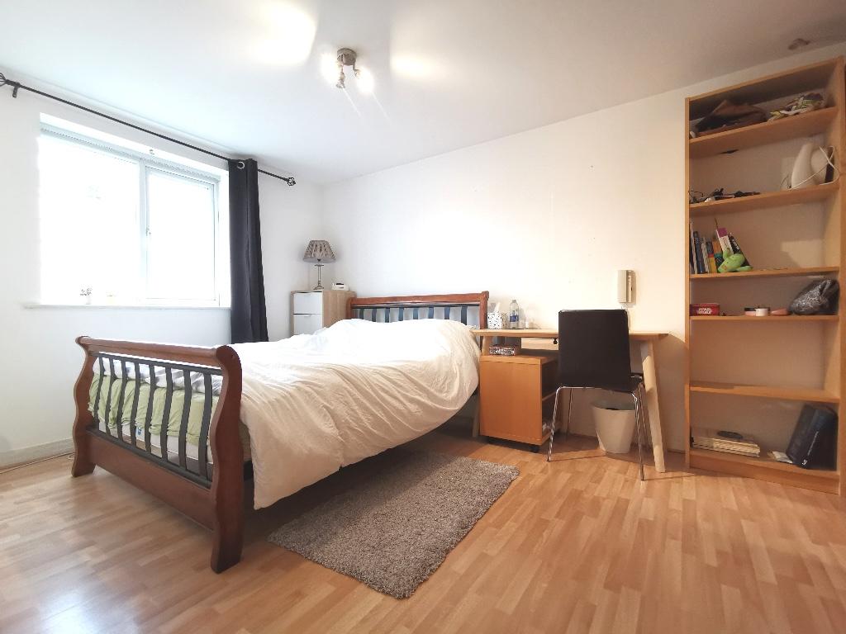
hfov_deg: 94.5
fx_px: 391
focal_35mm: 16
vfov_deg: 78.1
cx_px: 423
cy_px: 317
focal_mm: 2.35
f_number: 2.2
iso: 500
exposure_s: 1/50
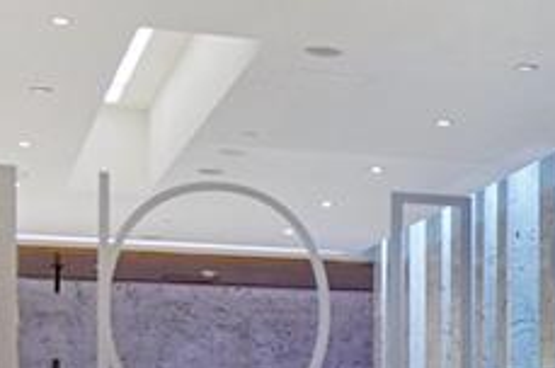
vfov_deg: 11.9
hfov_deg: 15.7
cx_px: 989
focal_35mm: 112
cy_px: 470
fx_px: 1724
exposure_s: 1/100
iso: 1000
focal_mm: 16
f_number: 4
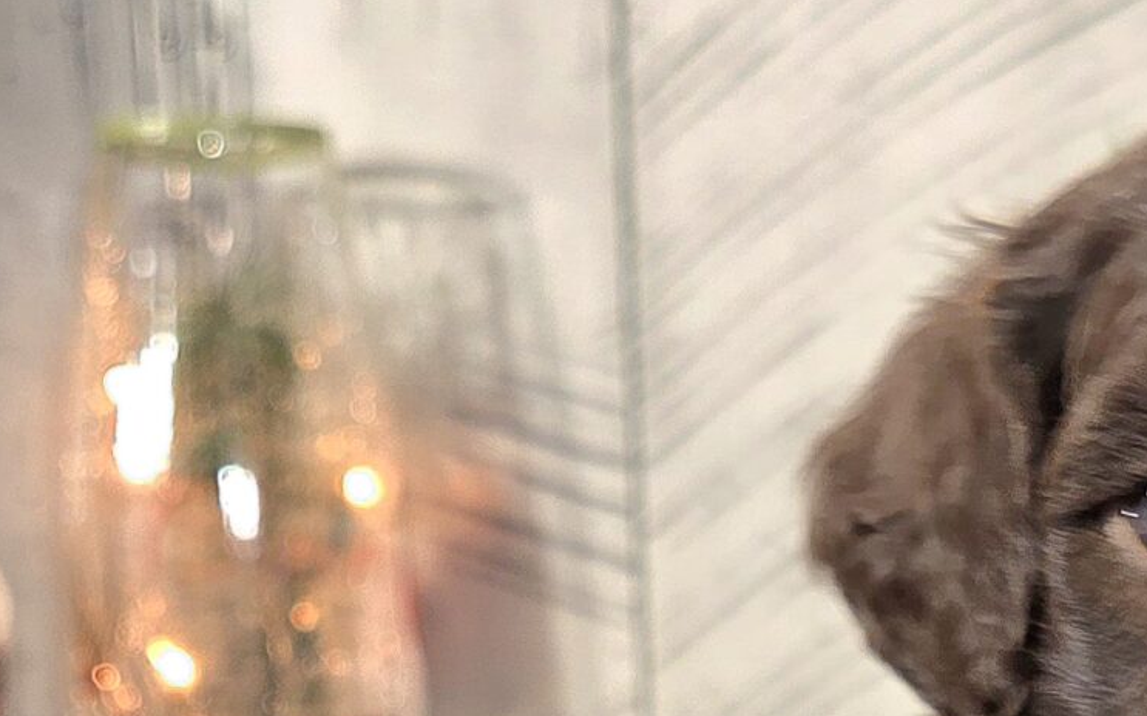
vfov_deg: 14.5
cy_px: 1076
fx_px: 2625
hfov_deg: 23.0
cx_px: 1304
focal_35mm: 84
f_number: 1.8
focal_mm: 5.4
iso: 50
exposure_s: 1/120
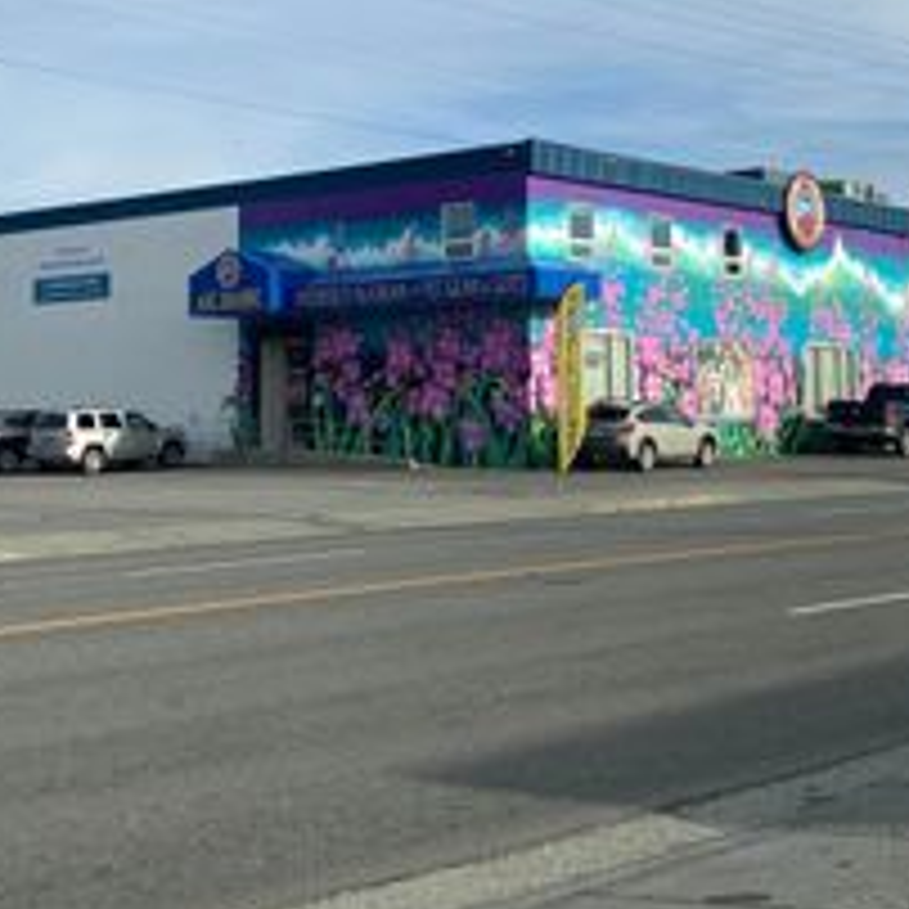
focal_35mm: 57
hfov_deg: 30.0
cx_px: 446
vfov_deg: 29.7
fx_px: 1693
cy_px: 263
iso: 32
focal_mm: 4.25
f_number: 1.8
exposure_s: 1/3401
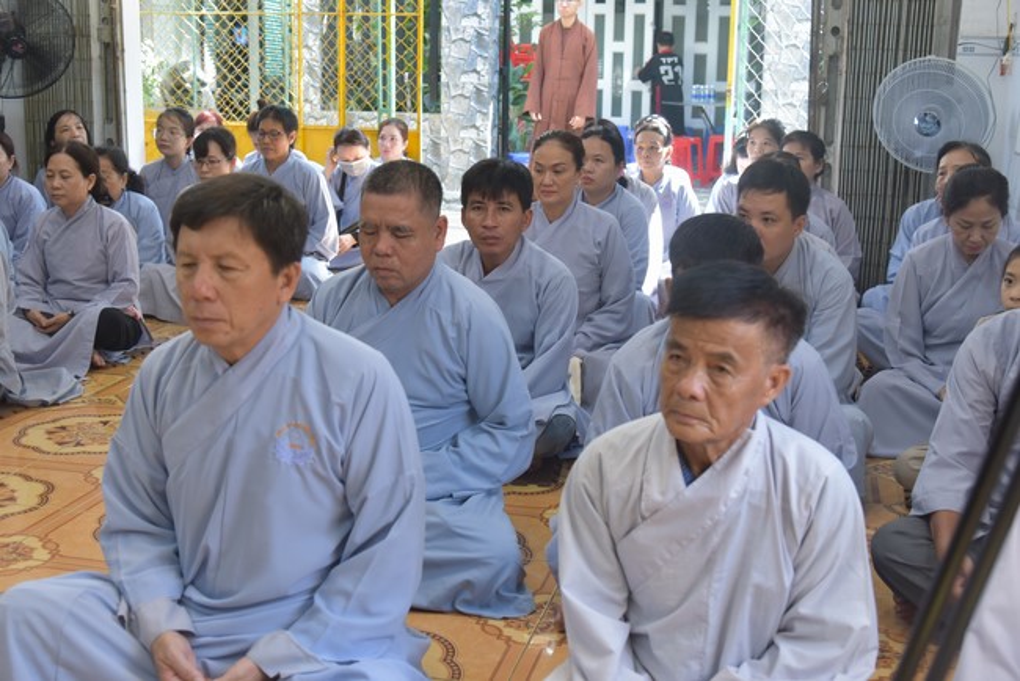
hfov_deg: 42.7
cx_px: 510
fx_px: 1304
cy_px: 340
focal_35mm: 46
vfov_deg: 29.3
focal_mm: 46
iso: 1000
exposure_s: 1/100
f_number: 5
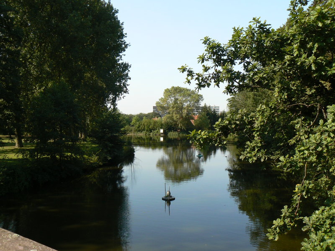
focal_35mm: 36
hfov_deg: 51.4
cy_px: 126
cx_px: 168
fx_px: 348
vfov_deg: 39.7
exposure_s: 1/250
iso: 80
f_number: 5.6
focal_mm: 6
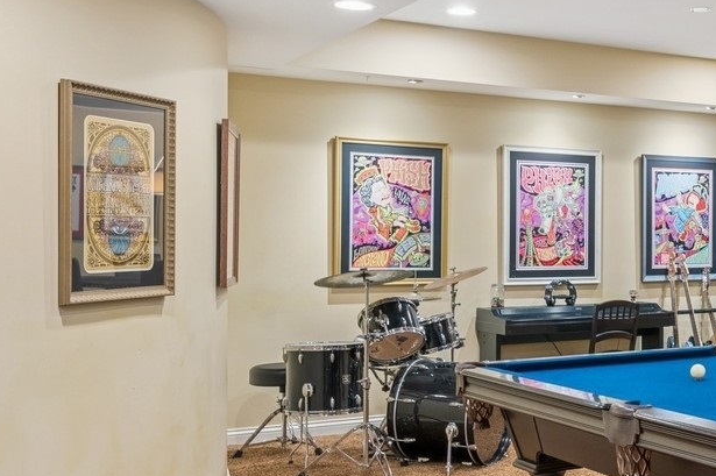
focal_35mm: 52
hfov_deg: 34.8
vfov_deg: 25.9
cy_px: 261
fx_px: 1033
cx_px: 713
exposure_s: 1/15
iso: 400
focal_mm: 20
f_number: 8
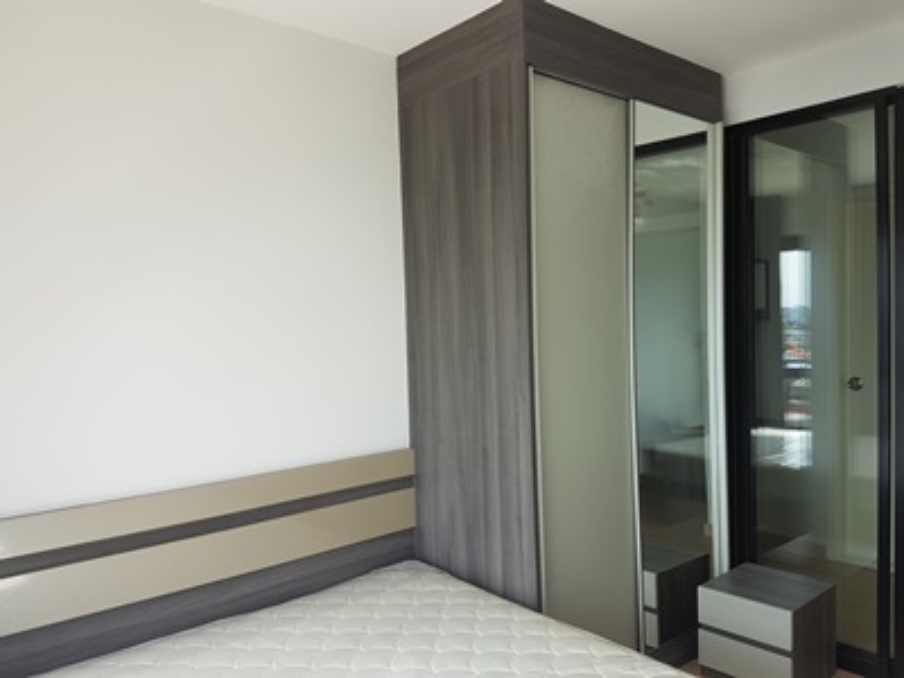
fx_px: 679
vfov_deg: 53.1
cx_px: 452
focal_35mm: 26
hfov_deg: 67.3
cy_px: 339
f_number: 1.7
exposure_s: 1/189
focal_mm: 4.2
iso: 40
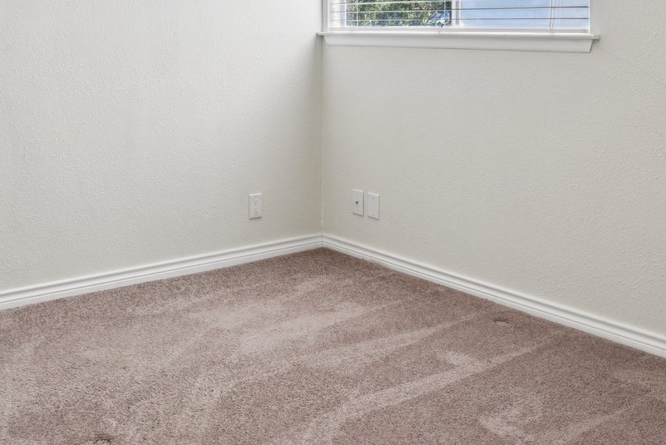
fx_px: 851
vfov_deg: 27.9
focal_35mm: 46
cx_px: 230
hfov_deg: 42.2
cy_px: 26
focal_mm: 18
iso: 400
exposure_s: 1/25
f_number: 8
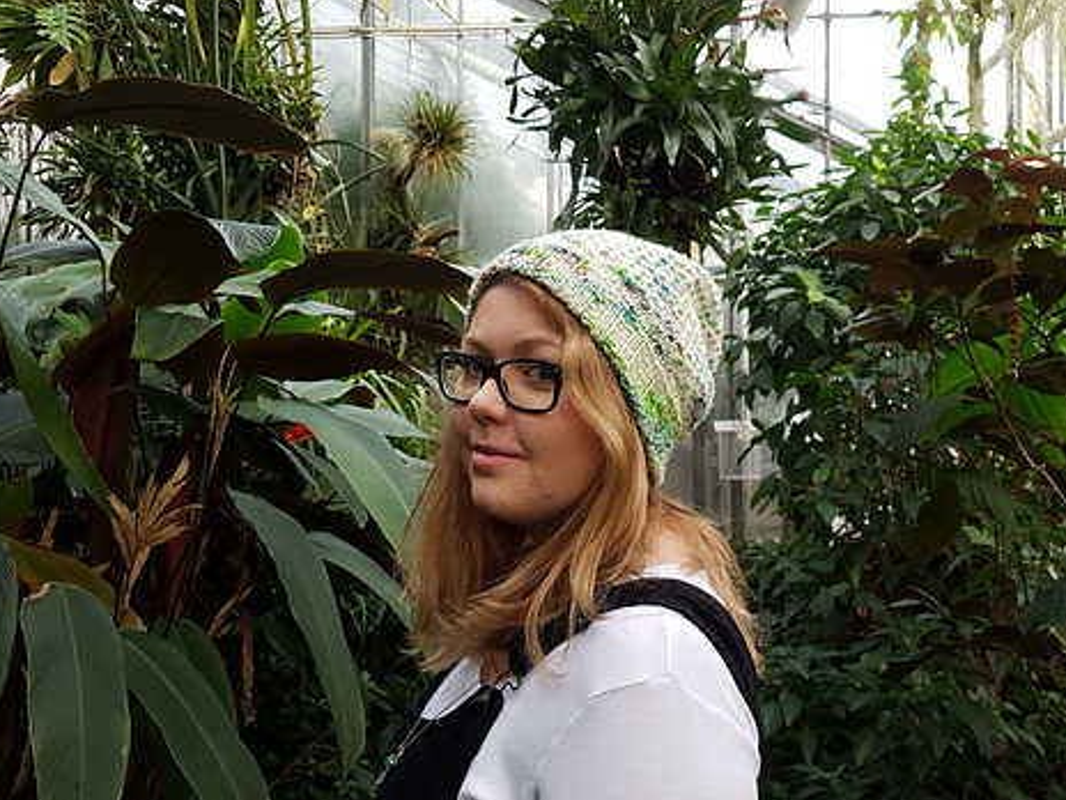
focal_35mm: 28
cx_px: 538
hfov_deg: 63.4
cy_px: 422
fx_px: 862
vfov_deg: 49.7
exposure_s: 1/100
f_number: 1.7
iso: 100
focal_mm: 4.2
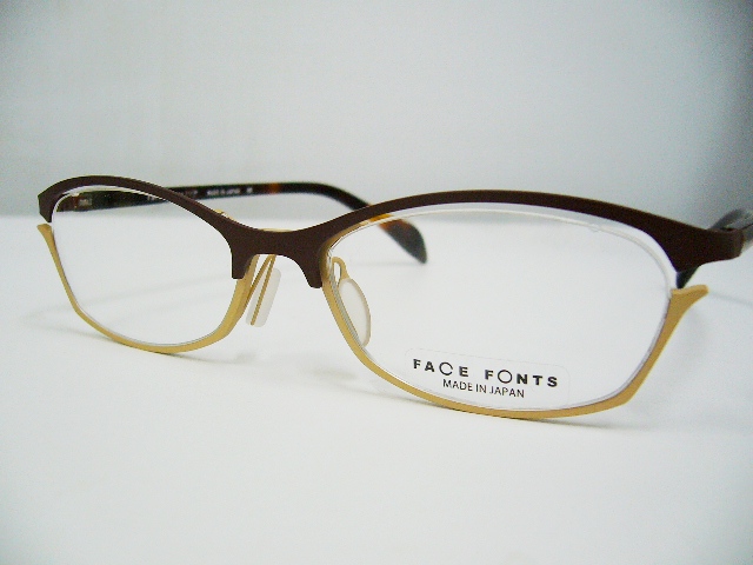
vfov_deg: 40.7
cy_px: 282
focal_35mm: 35
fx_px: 761
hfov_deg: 52.6
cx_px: 376
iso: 100
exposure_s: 1/60
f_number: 2.8
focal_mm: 5.8
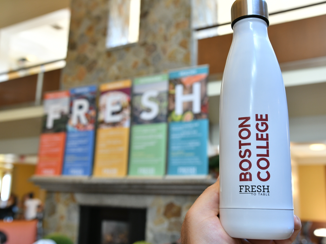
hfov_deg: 51.3
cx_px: 172
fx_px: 339
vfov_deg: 39.7
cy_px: 123
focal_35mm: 36
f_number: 4
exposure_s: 1/40
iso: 400
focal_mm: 22
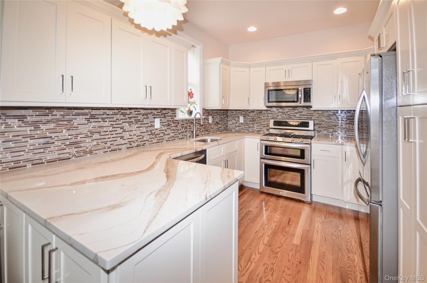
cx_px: 214
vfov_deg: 77.1
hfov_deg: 100.5
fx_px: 178
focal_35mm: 15
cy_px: 142
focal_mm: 10
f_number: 4
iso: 450
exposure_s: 1/60
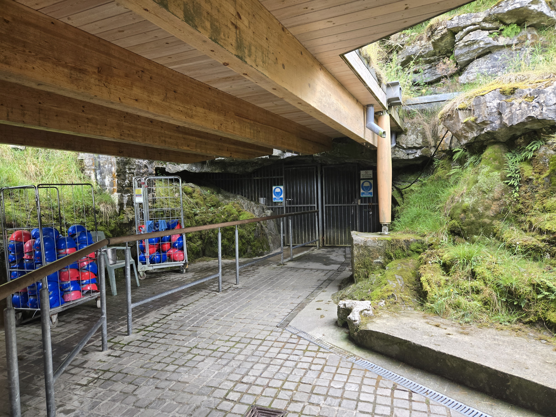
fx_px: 369
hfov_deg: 73.9
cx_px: 278
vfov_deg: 58.9
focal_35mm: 23
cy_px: 208
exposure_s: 1/180
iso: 100
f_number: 1.8
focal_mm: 5.4
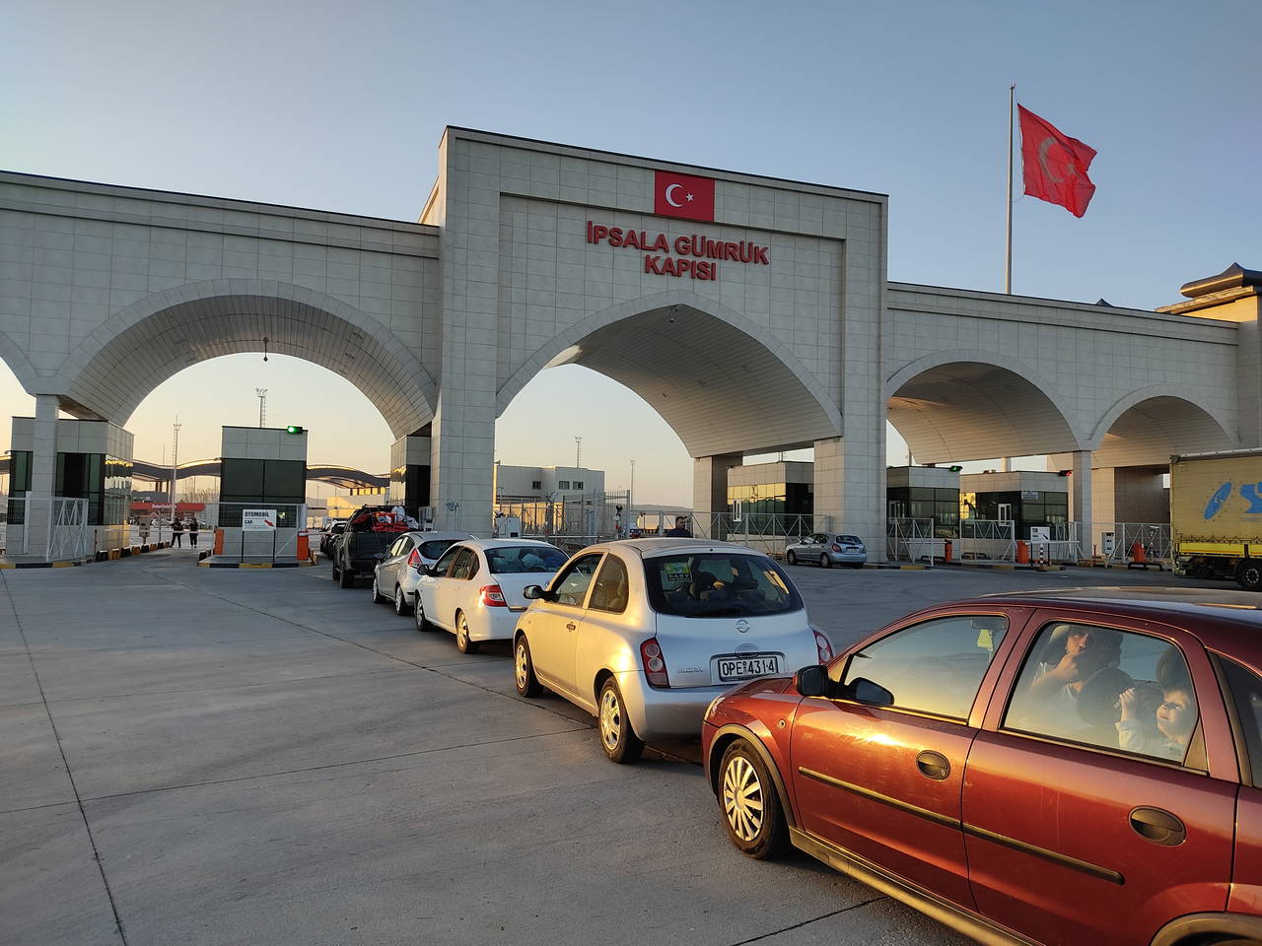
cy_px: 473
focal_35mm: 26
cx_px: 631
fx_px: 948
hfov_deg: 67.3
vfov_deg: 53.1
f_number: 1.79
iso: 100
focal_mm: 4.74
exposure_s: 1/299
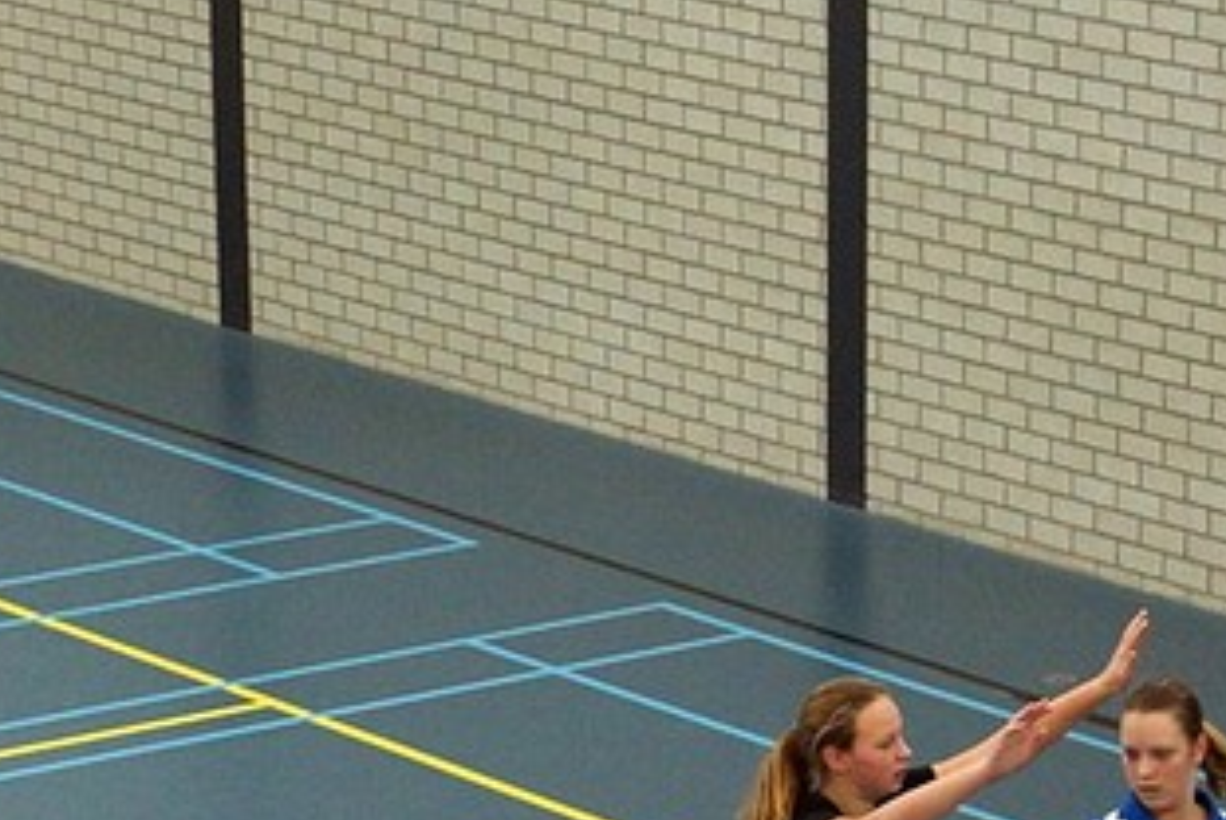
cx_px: 1135
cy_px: 986
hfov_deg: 13.7
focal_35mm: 148
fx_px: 5045
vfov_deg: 9.2
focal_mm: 30
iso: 1000
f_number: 4
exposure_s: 1/200
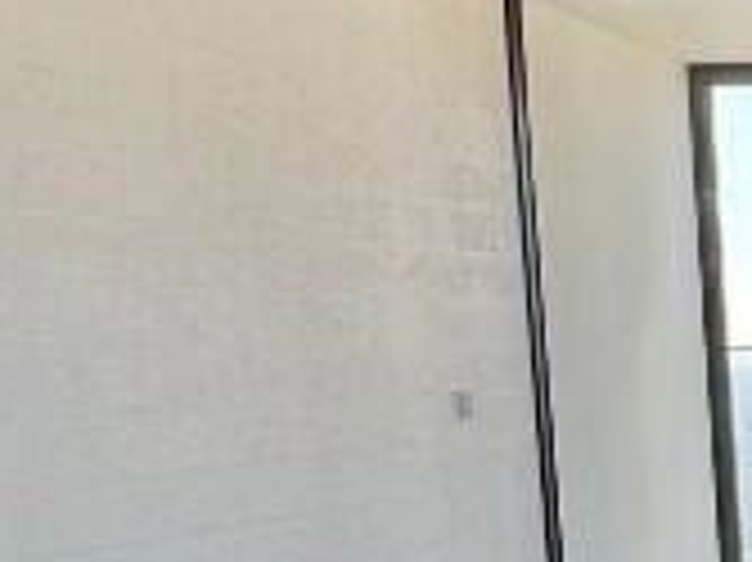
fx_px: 1867
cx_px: 1351
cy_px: 611
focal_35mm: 86
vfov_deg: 16.6
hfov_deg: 18.1
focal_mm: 2.22
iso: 40
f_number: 2.2
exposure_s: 1/371
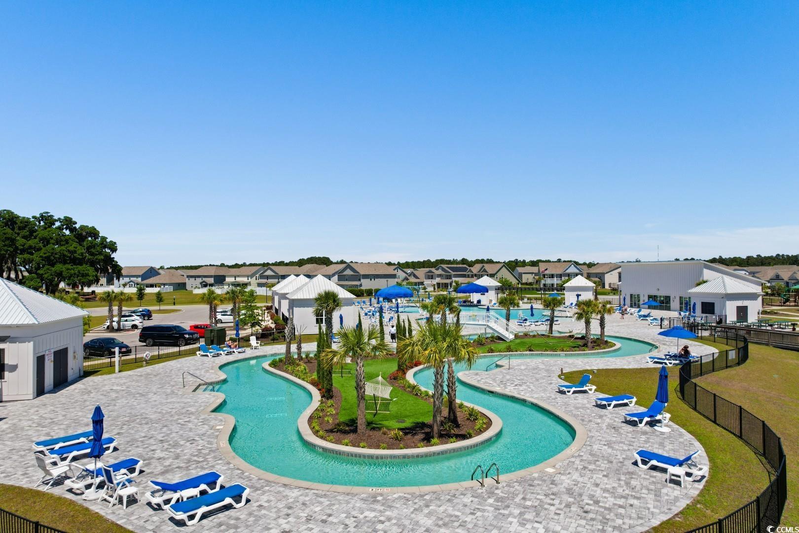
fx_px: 488
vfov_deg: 57.2
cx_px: 400
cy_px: 266
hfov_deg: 78.6
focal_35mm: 22
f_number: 2.8
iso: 120
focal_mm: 8.38
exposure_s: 1/500
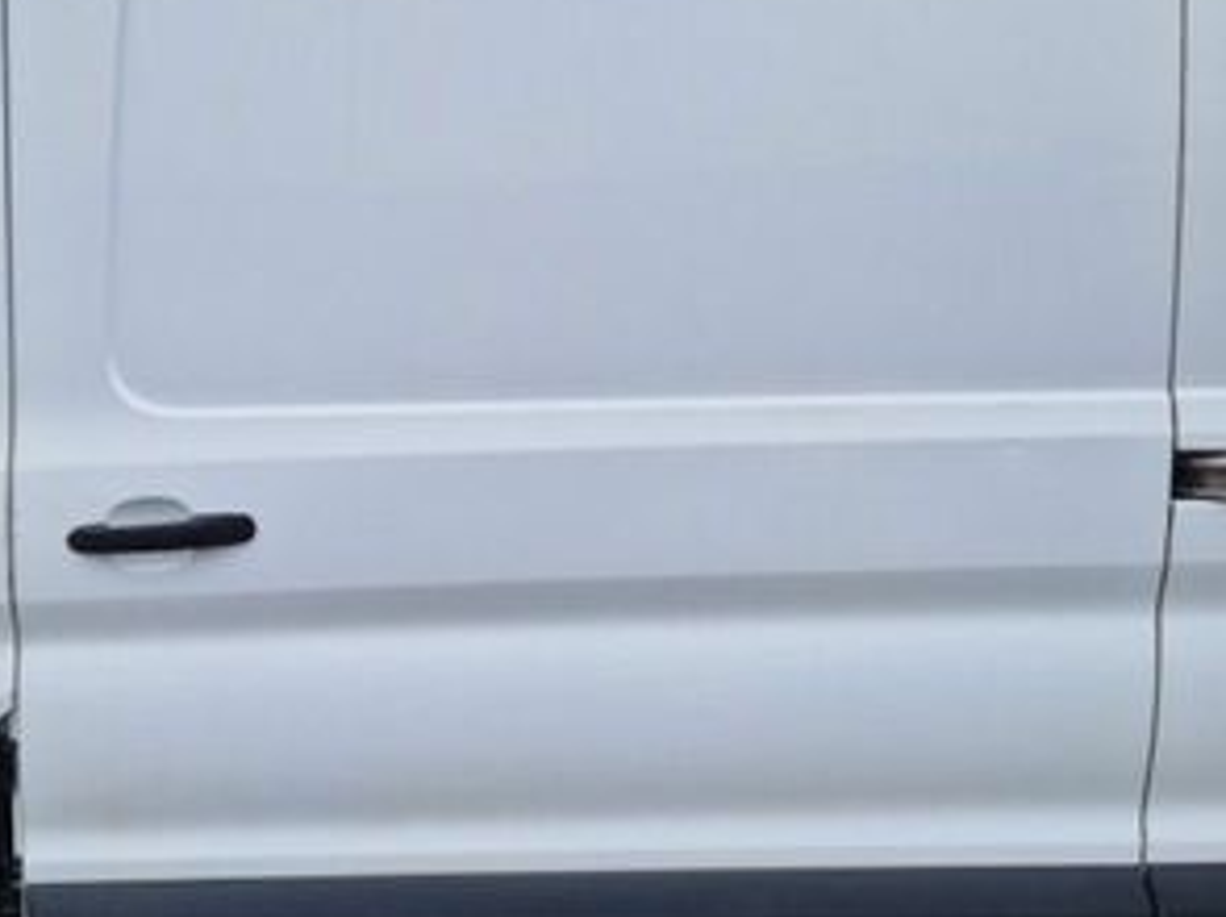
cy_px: 408
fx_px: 1663
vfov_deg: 30.8
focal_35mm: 47
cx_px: 580
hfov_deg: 40.5
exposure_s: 1/706
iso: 50
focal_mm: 5.4
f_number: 1.8
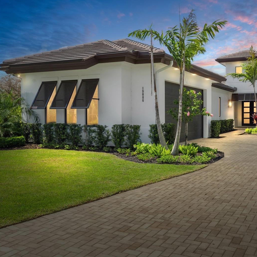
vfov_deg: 43.9
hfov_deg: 43.1
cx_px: 176
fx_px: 319
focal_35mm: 38
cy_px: 125
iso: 400
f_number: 9
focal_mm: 29
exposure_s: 1/1250
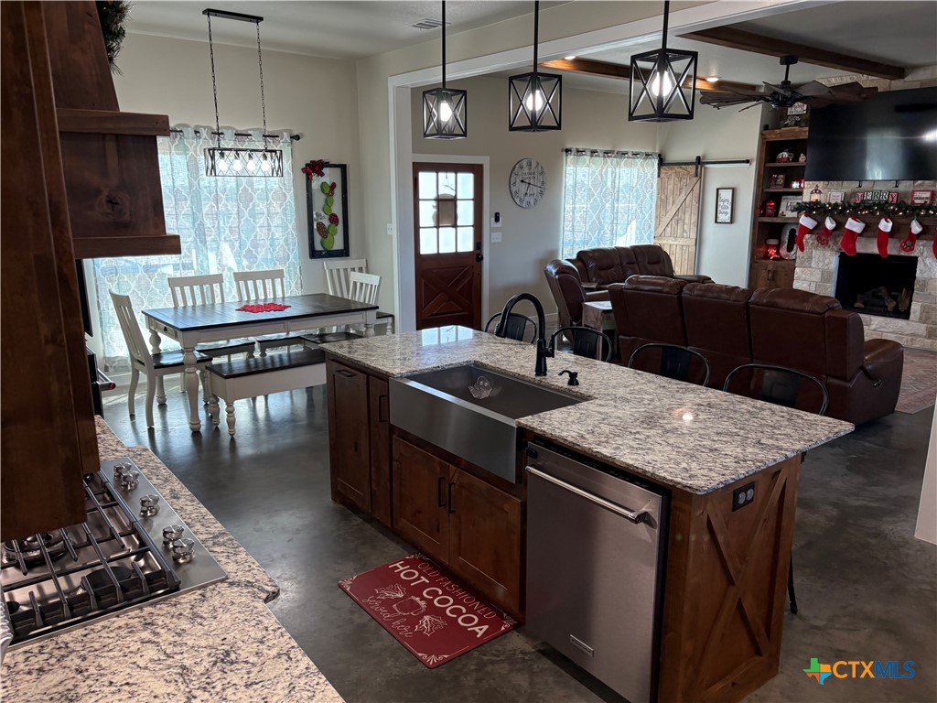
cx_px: 468
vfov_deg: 53.1
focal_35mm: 26
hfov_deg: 67.3
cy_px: 352
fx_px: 704
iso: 125
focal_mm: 5.96
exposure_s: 1/131
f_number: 1.6
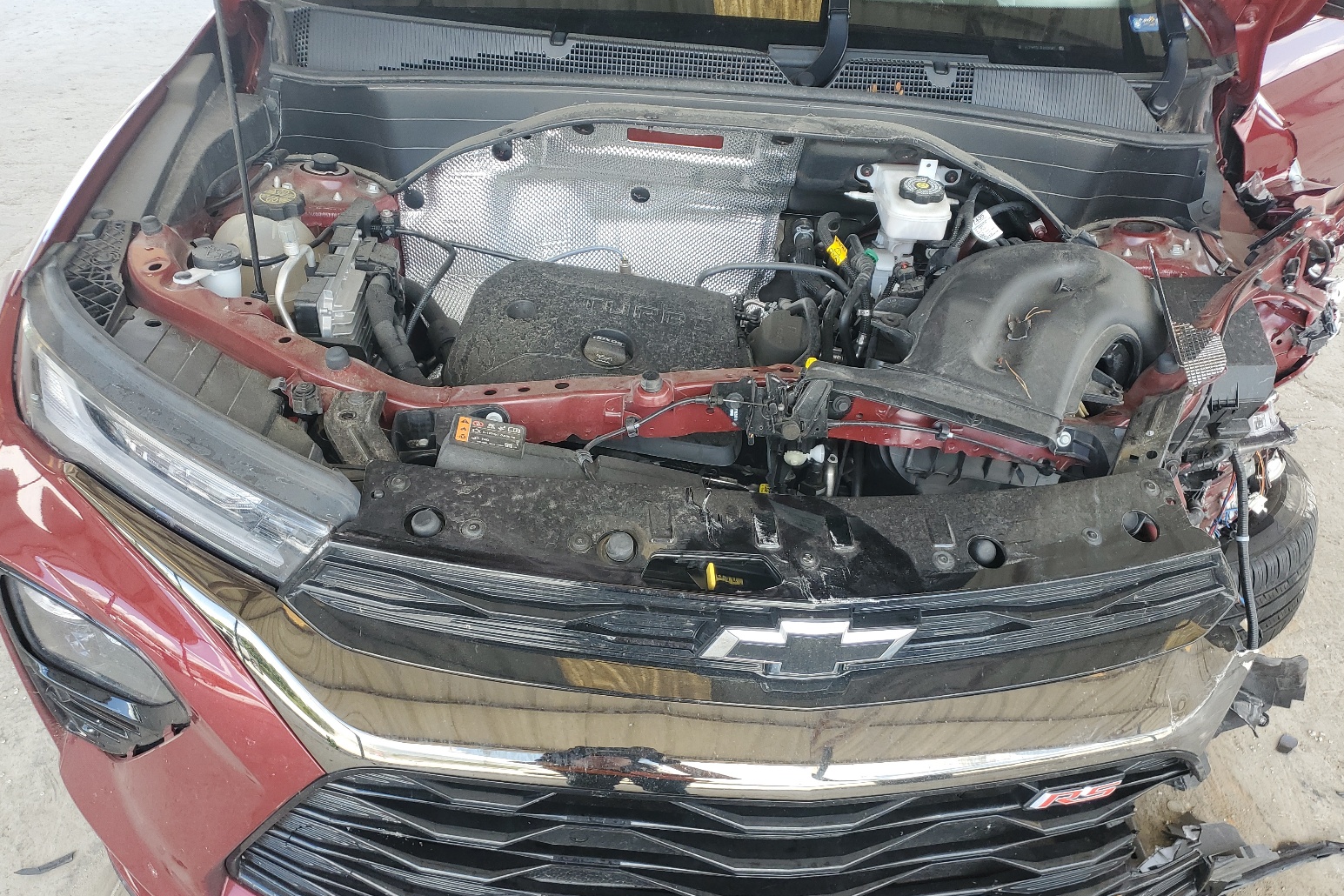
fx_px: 1045
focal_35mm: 28
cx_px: 682
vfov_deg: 46.4
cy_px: 465
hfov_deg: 65.5
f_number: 1.5
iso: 50
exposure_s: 1/200
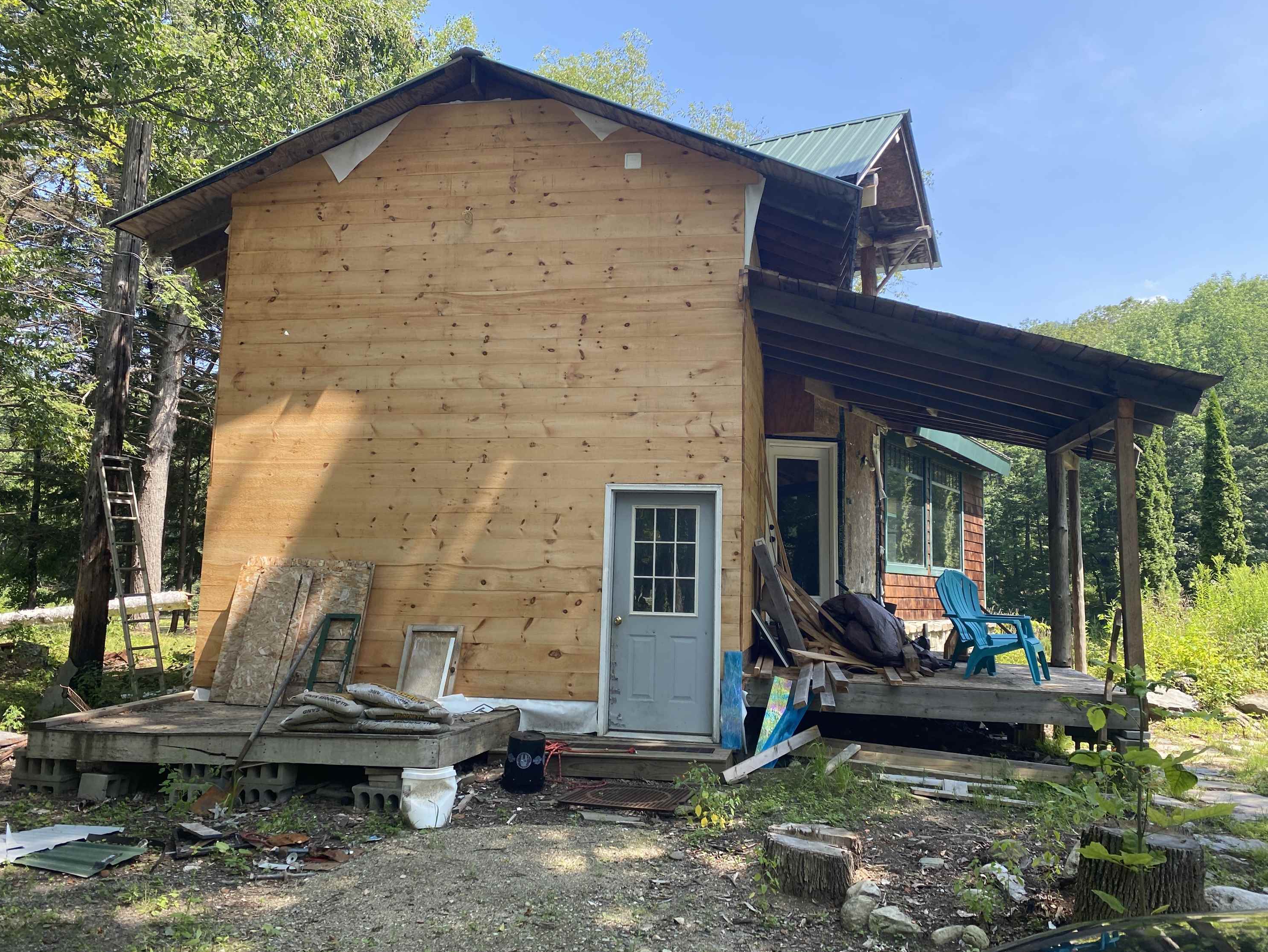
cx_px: 650
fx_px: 989
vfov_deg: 51.4
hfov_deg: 65.3
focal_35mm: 27
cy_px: 464
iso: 32
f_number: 1.8
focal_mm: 4.25
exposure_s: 1/475
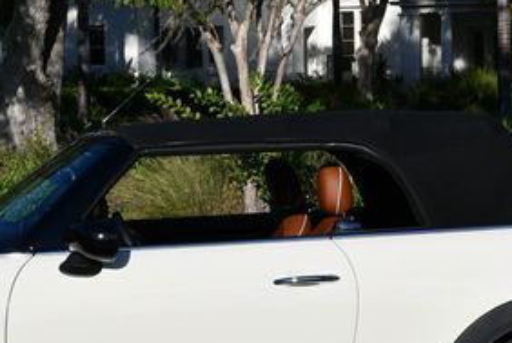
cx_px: 174
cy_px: 207
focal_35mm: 136
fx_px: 1937
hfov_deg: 15.0
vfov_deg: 10.1
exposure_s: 1/400
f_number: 10
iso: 100
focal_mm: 30
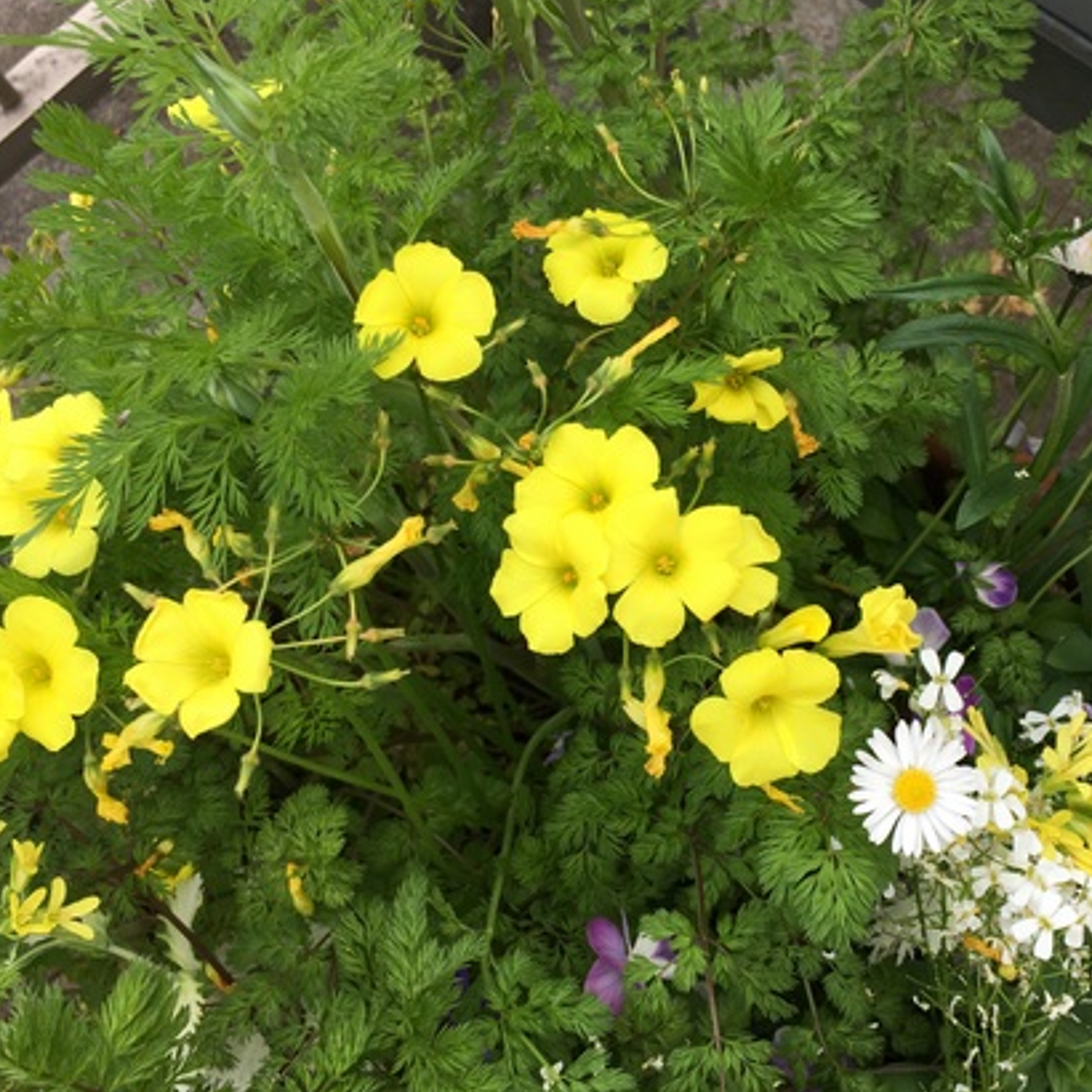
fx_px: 1428
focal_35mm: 40
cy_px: 605
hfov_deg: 41.5
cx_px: 692
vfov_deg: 41.8
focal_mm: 4.15
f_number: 2.2
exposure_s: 1/481
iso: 25
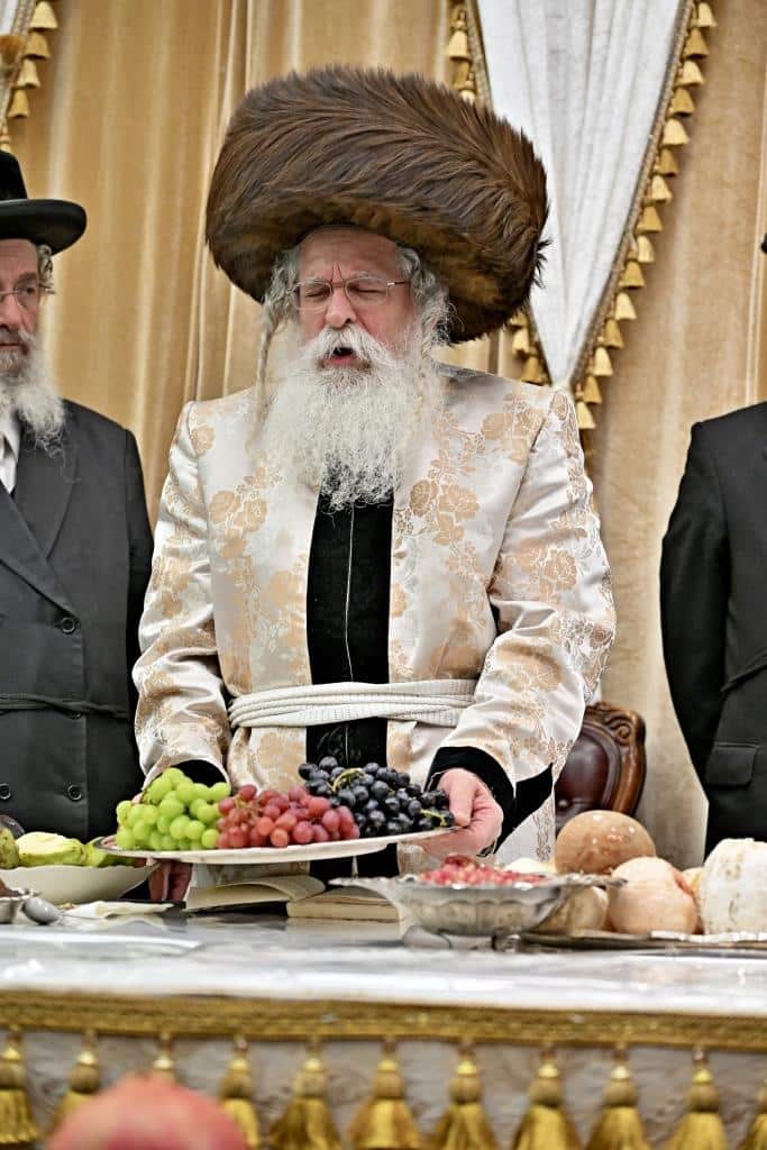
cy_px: 575
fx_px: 2396
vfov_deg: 27.0
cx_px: 384
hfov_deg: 18.2
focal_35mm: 75
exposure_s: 1/200
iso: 800
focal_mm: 75
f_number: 4
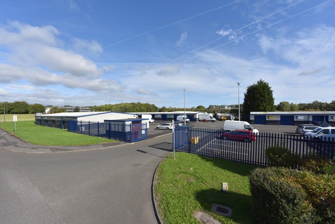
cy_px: 112
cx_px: 168
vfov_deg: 81.2
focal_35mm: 14
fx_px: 130
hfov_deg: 104.2
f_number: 10
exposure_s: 1/320
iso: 125
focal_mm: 14
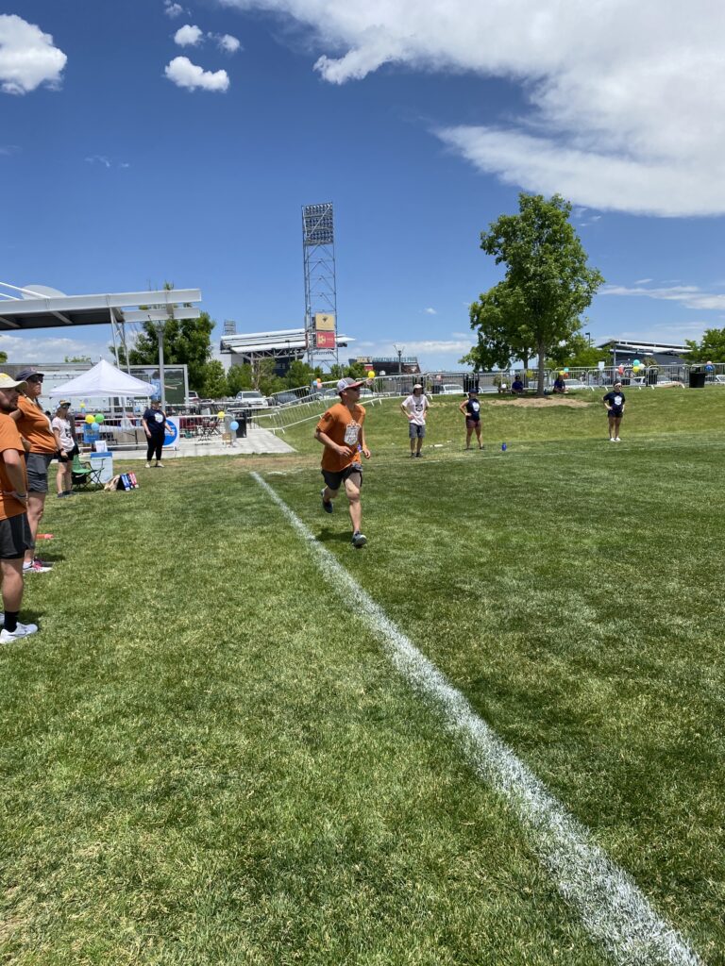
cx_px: 362
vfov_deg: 67.3
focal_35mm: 26
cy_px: 483
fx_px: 726
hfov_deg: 53.1
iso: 32
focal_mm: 4.25
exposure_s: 1/2105
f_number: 1.8
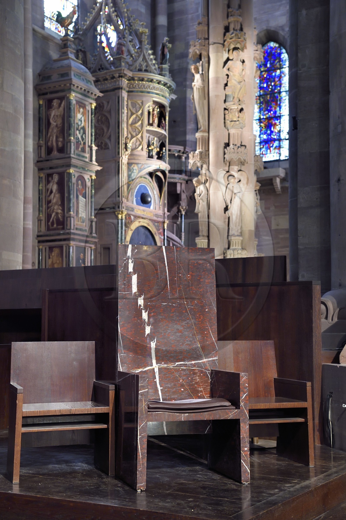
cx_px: 173
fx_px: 751
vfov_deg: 38.2
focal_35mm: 52
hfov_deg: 26.0
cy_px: 260
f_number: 5
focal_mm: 52
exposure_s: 1/13
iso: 2500
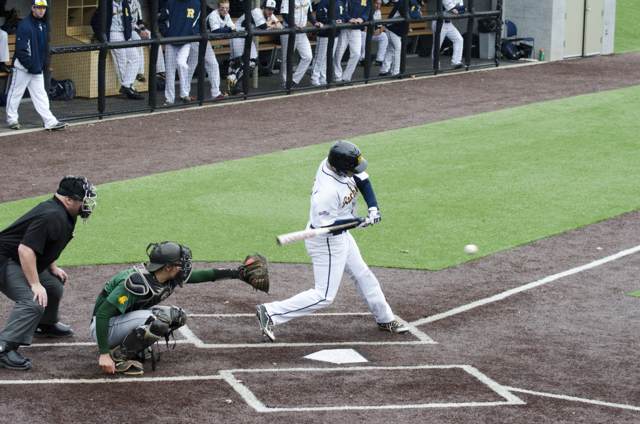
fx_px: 2129
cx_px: 320
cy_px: 212
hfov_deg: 17.1
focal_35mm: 120
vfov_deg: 11.4
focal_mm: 80
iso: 800
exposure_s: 1/800
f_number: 5
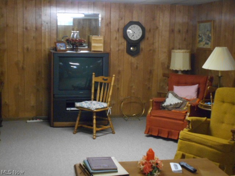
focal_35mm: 56
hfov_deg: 34.3
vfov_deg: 26.1
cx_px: 118
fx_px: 380
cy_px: 88
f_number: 4.9
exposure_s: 1/6
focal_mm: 10
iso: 800
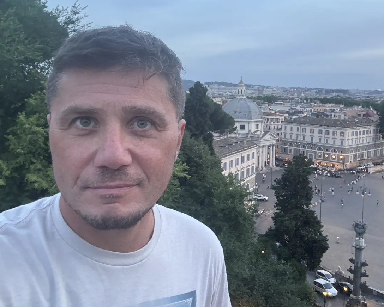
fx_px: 375
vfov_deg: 44.3
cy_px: 123
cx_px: 274
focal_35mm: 33
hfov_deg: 52.5
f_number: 1.9
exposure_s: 1/50
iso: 250
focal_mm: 2.69
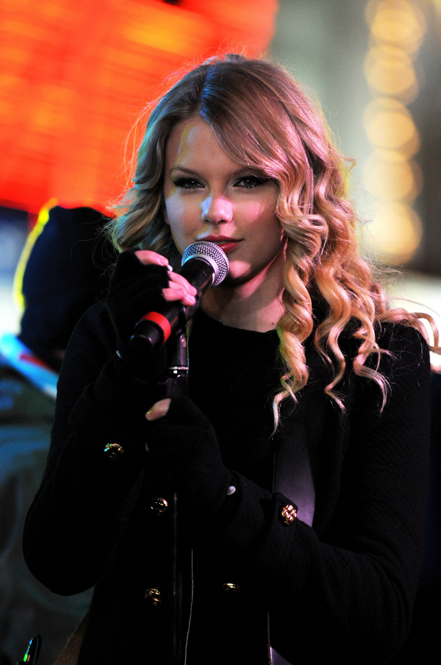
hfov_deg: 4.6
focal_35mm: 300
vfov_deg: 6.9
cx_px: 220
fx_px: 5526
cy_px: 332
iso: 1000
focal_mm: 200
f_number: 3.2
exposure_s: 1/320
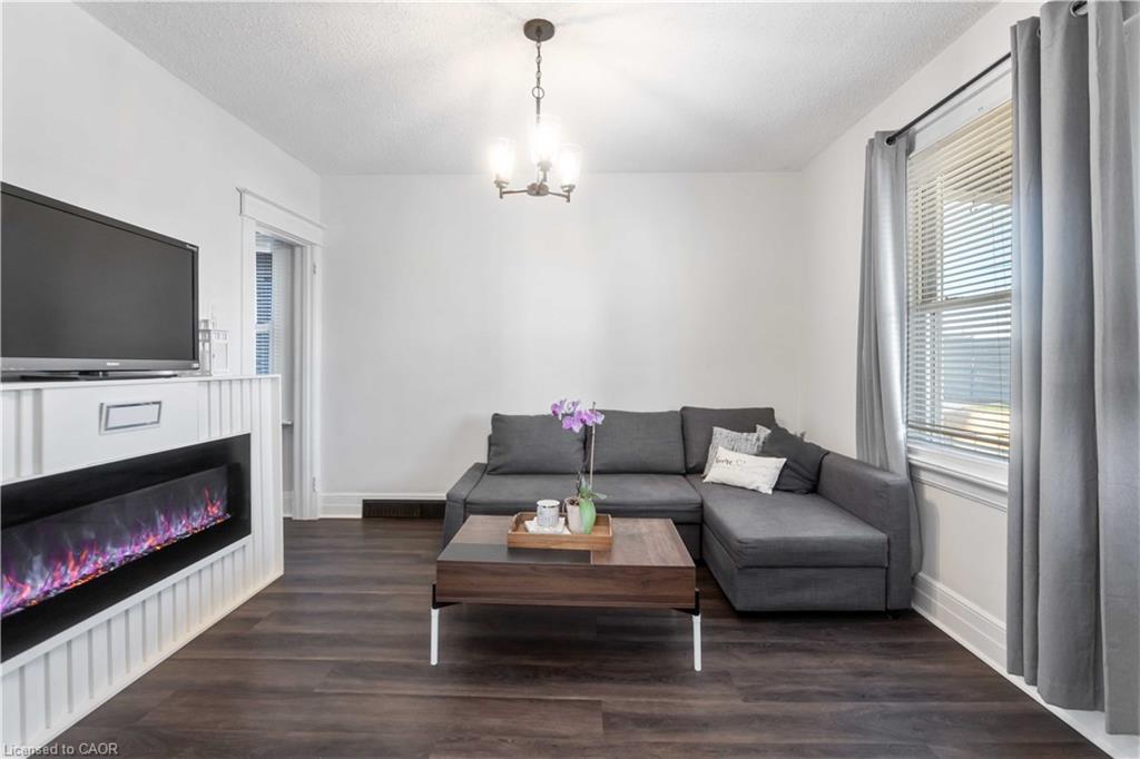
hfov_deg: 96.0
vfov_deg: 73.0
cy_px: 380
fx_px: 513
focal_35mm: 16
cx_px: 570
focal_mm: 10.8
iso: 320
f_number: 4
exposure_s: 1/30
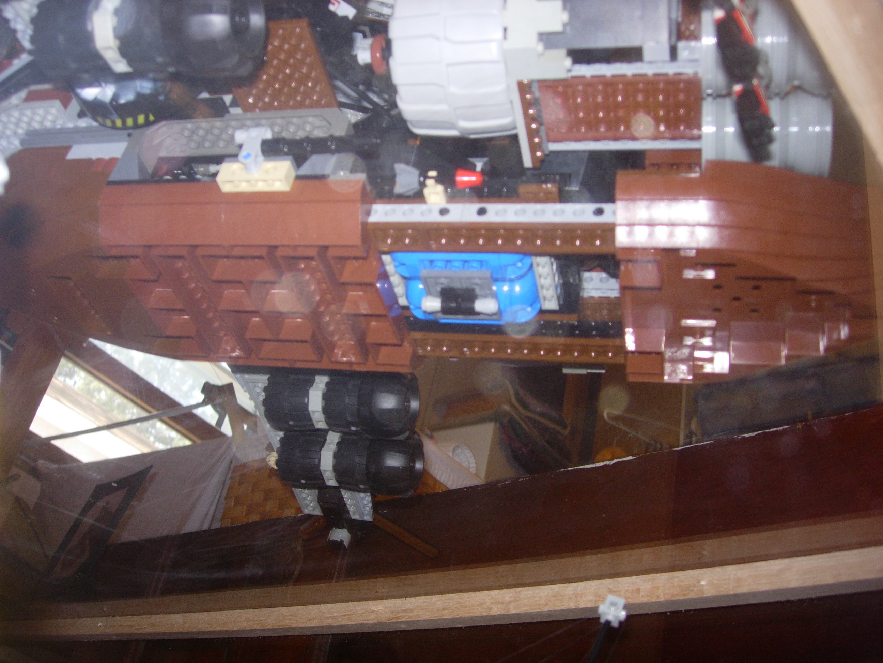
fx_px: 969
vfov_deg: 37.7
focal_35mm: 38
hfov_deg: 49.0
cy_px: 332
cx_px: 442
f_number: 2.8
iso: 79
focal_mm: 7.8
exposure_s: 1/64
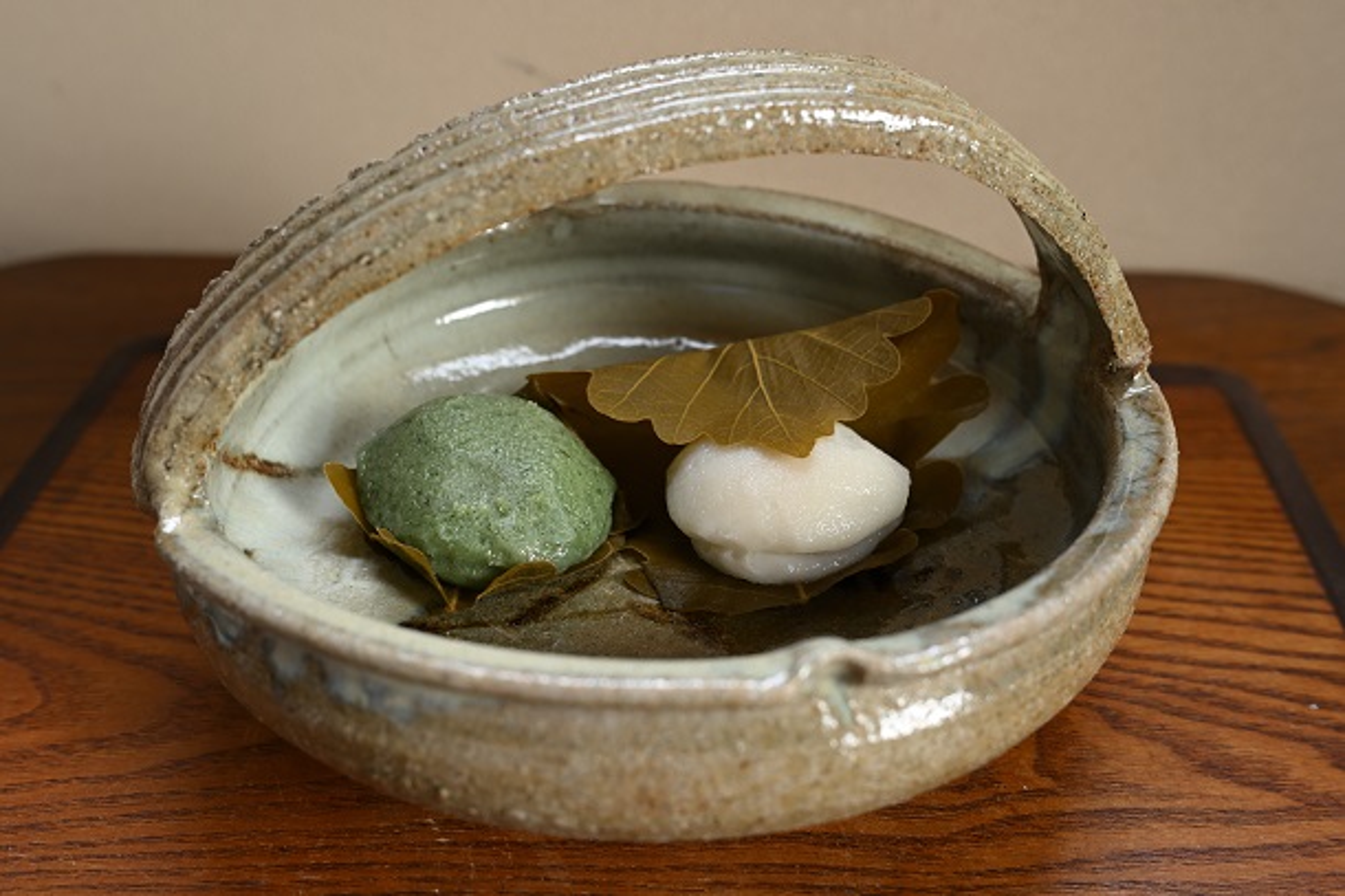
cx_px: 672
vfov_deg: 33.4
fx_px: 1494
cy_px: 448
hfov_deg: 48.5
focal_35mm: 40
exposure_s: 1/30
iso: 200
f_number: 5
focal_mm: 40
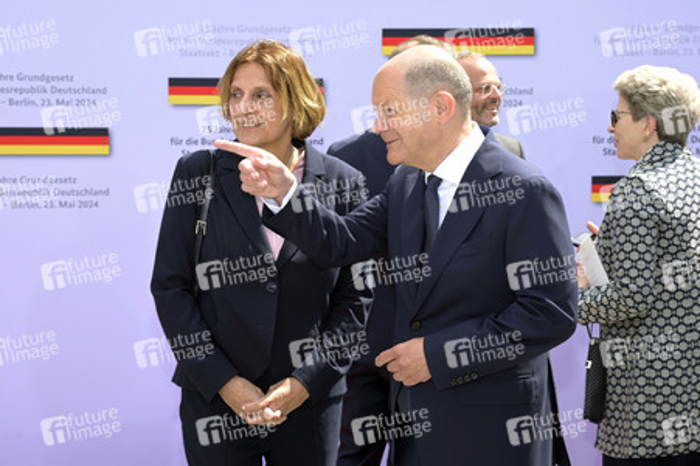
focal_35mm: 75
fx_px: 1457
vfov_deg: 18.2
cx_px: 350
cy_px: 233
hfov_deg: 27.0
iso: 400
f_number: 7.1
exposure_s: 1/250
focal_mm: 75
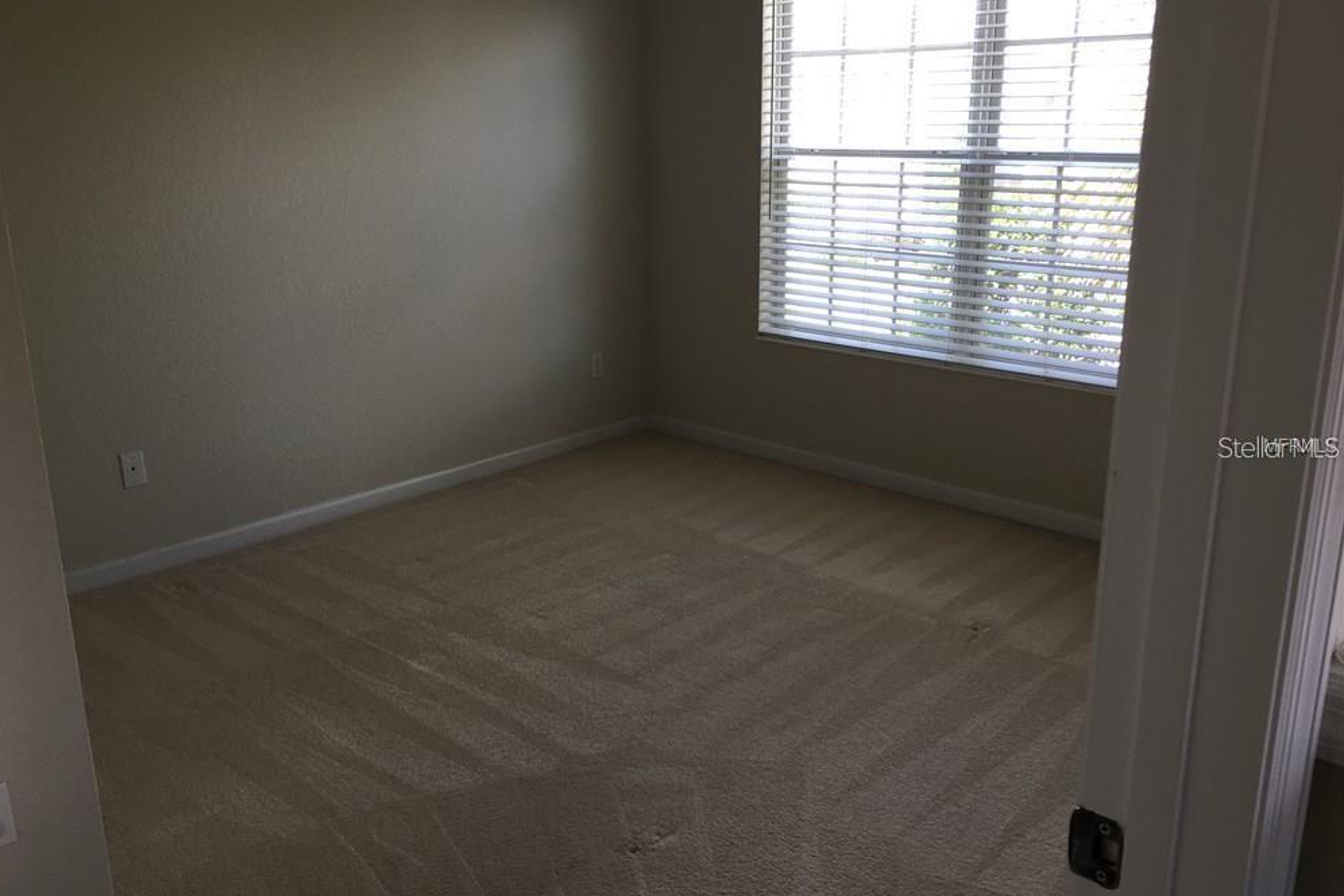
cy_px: 447
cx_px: 654
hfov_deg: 60.3
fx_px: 1157
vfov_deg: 42.3
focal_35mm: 31
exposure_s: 1/40
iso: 25
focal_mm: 4.15
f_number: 2.2
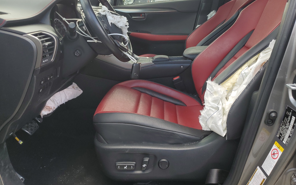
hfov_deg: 66.5
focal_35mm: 28
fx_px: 226
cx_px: 150
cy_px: 78
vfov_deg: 44.4
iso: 50
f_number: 1.5
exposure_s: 1/263
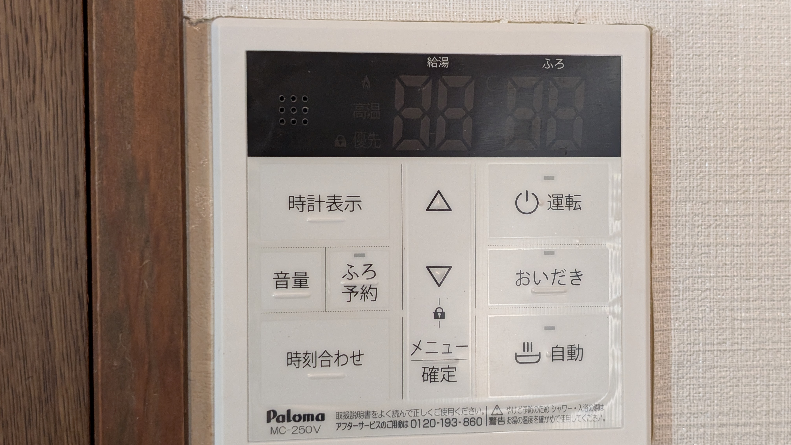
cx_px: 394
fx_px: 1133
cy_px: 220
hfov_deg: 38.5
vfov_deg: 22.2
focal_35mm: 54
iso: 470
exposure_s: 1/60
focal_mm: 6.9
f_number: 1.68
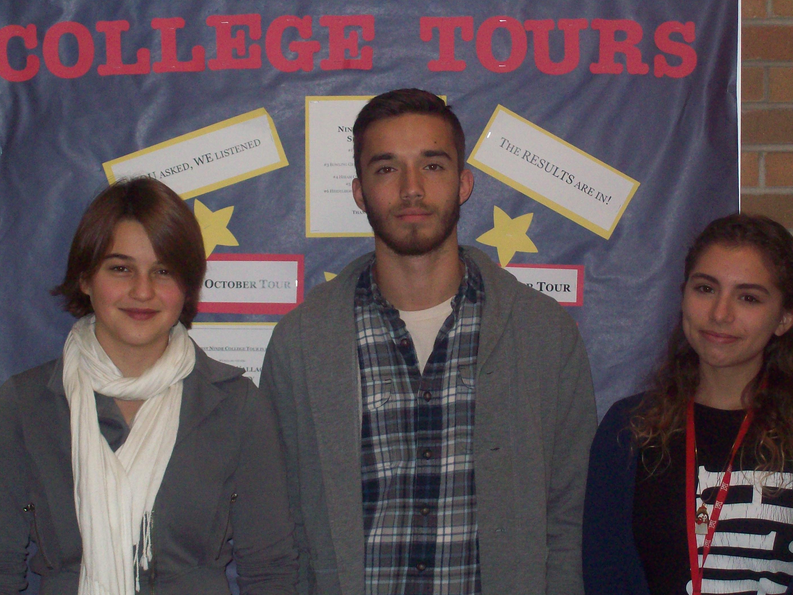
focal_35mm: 96
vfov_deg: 15.4
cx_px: 394
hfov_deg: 20.4
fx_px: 2199
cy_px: 270
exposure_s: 1/112
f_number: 4.3
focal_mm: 14.3
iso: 200
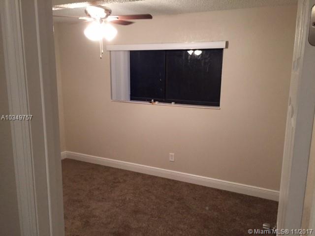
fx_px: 264
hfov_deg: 61.7
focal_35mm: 29
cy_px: 118
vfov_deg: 48.2
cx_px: 158
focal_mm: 4.15
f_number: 2.2
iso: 200
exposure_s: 1/30
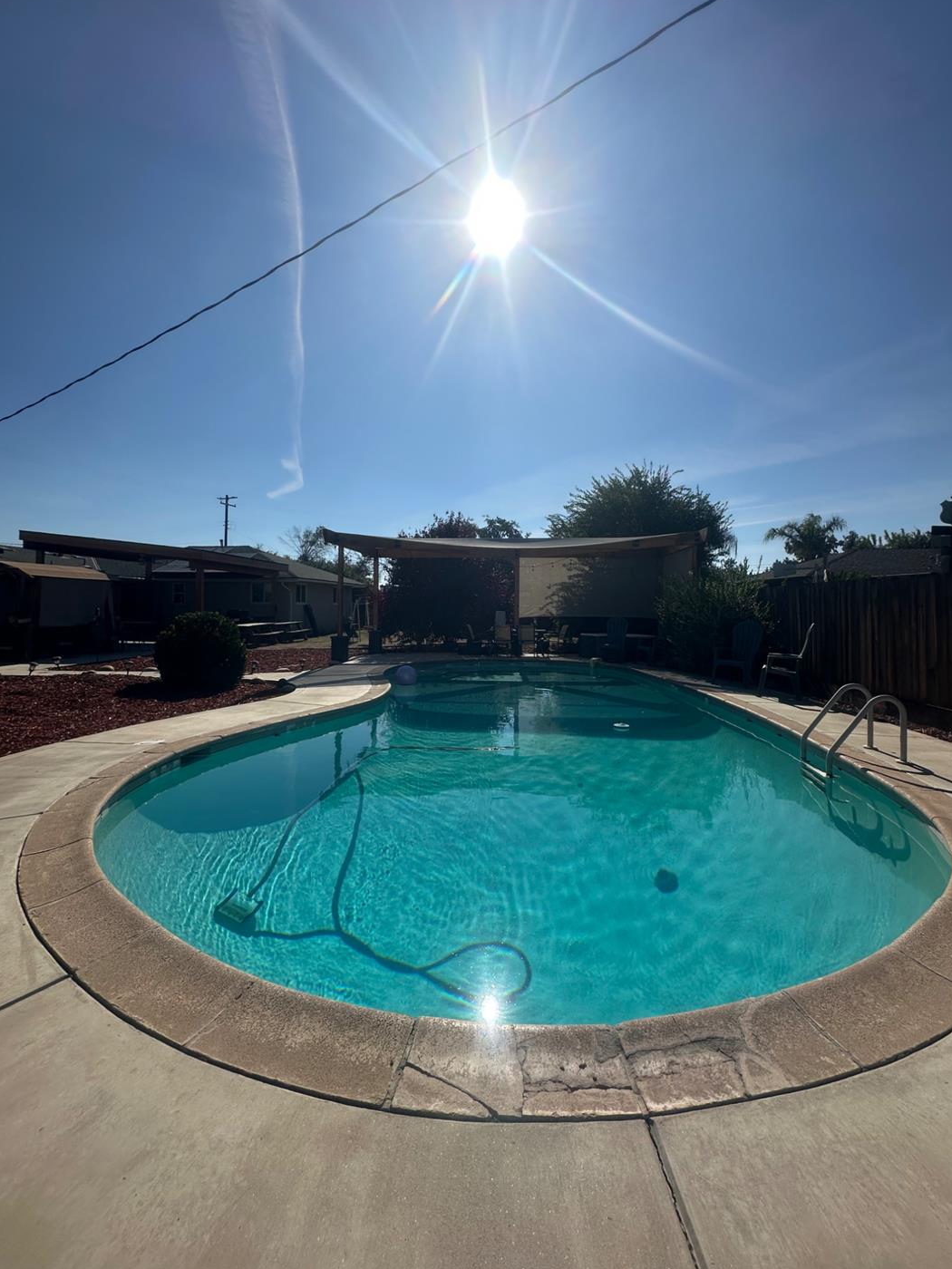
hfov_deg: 81.7
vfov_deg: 98.0
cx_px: 494
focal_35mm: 15
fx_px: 550
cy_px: 595
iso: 50
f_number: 2.2
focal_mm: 2.22
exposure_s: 1/5556
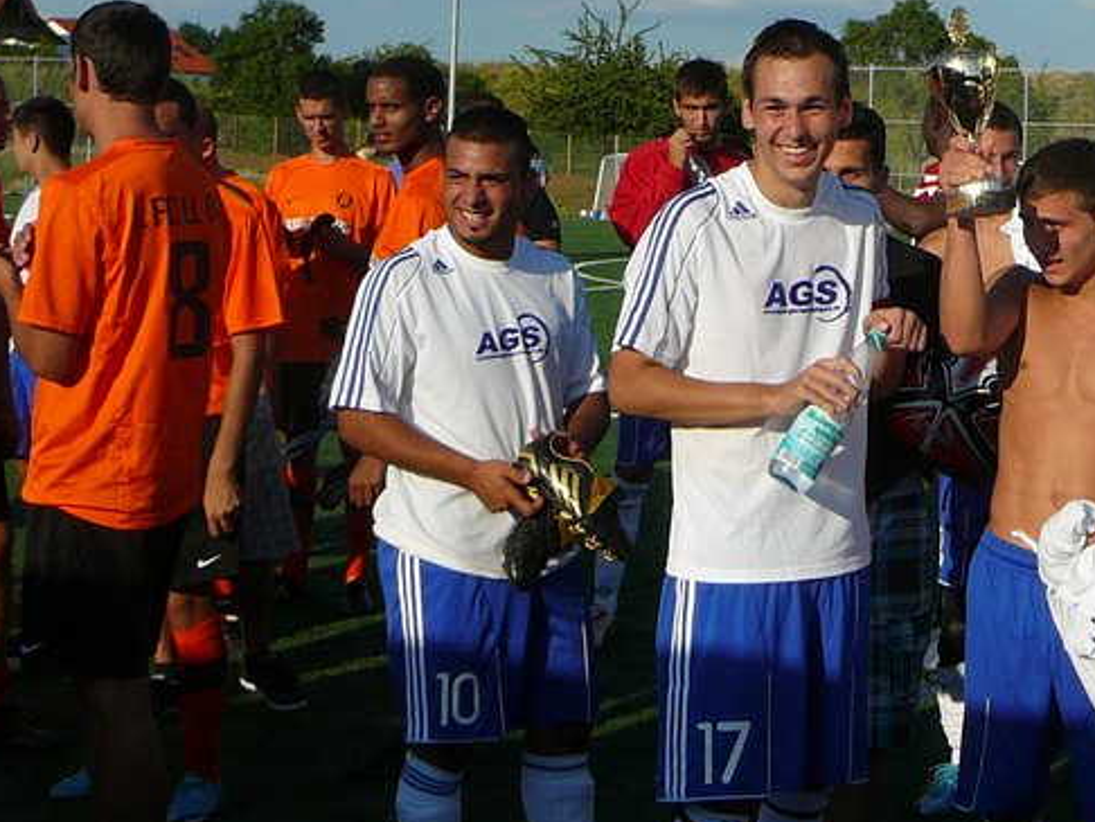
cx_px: 987
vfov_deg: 20.4
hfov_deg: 26.1
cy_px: 241
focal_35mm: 72
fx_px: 2279
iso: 80
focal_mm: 5.2
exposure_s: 1/640
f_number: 5
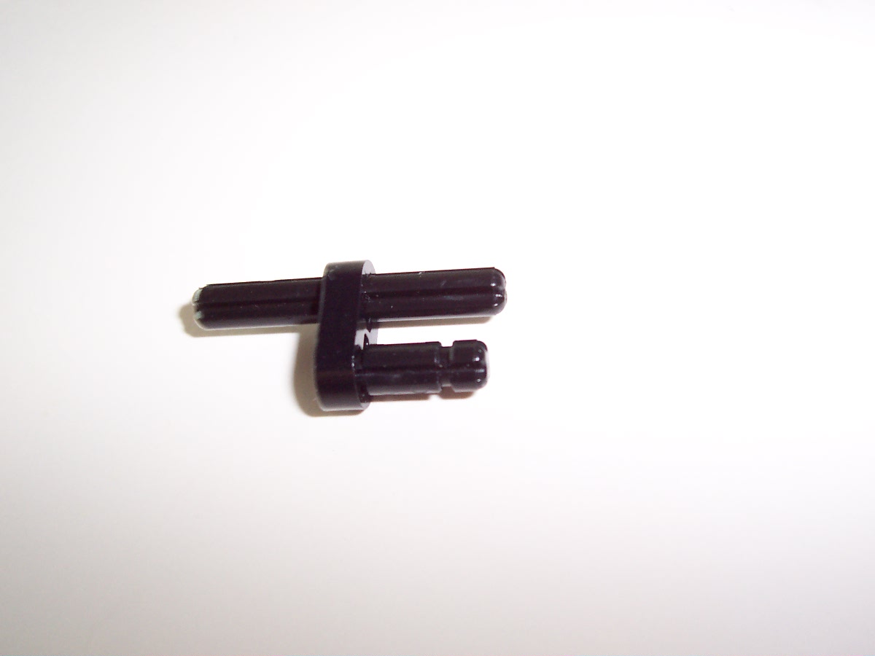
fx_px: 935
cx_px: 438
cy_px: 328
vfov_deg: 38.7
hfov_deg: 50.1
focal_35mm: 37
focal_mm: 5.6
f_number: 2.8
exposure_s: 1/60
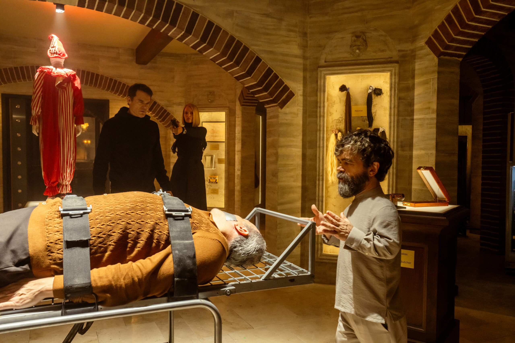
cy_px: 172
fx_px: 443
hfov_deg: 60.3
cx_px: 258
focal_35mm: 31
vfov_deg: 42.3
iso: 2000
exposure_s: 1/100
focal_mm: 31
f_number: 6.3
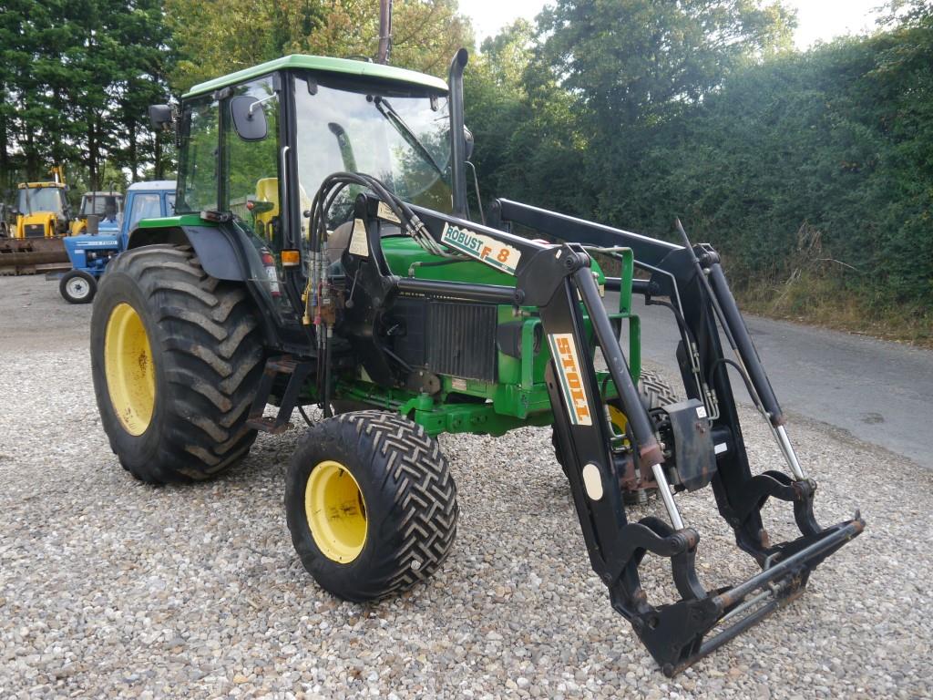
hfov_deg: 60.0
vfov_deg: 46.8
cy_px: 350
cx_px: 466
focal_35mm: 30
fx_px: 809
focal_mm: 15
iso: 160
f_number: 4.5
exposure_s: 1/160
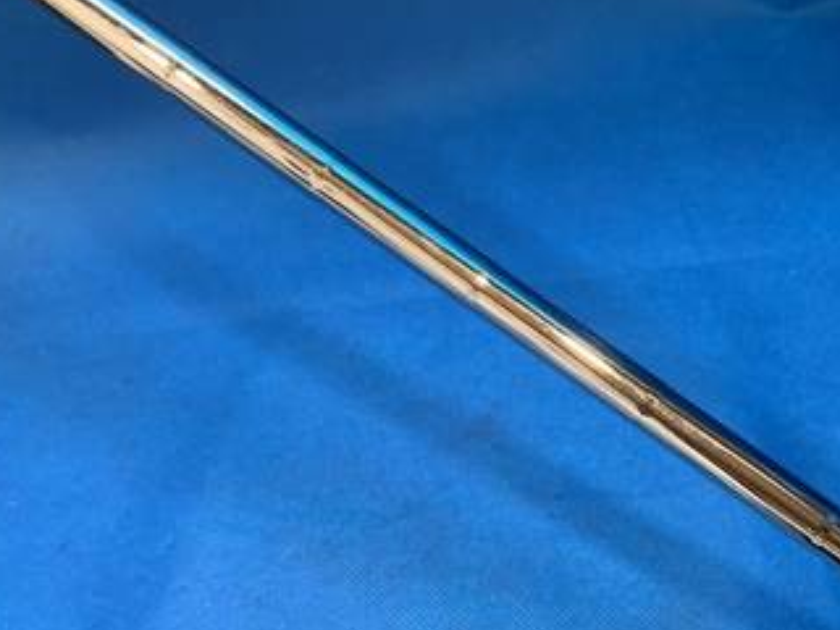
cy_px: 396
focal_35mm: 52
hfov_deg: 35.5
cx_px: 680
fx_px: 1262
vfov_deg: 27.9
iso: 125
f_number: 1.8
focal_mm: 4.25
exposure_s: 1/60
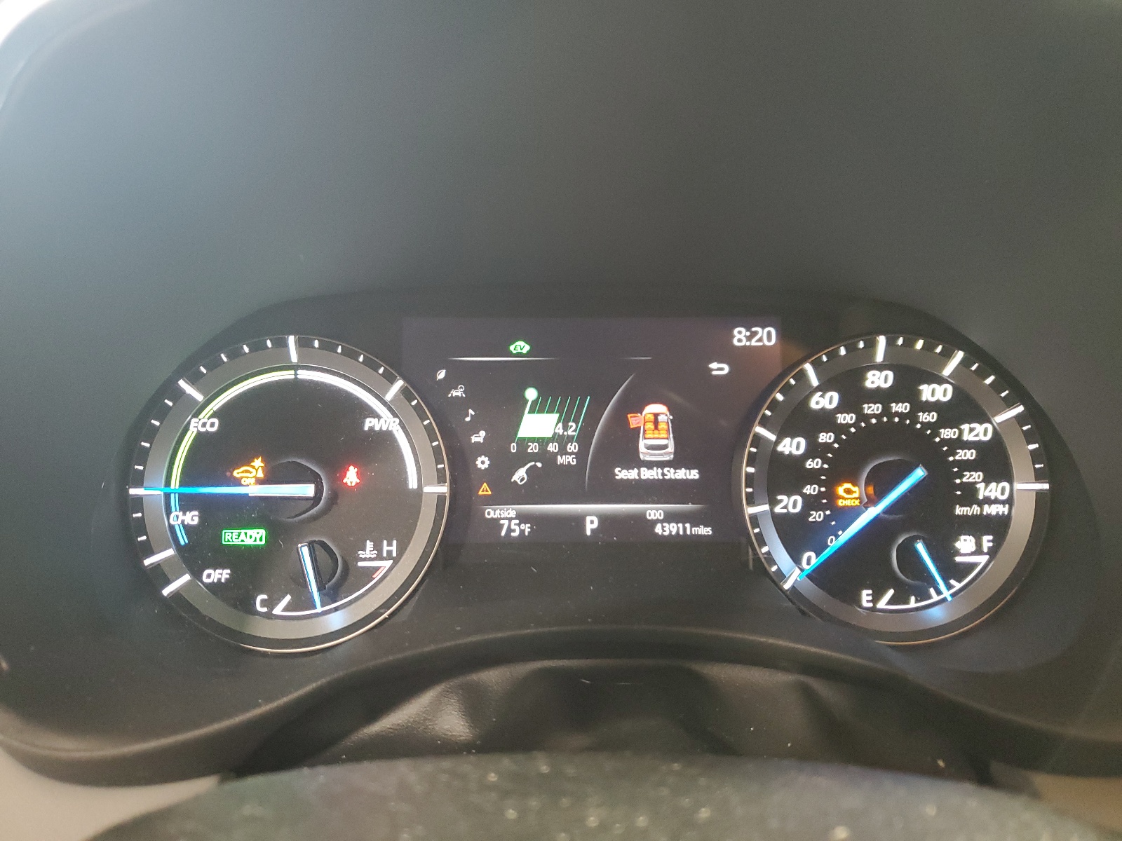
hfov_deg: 67.3
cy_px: 420
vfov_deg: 53.1
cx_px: 561
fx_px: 843
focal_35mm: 26
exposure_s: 1/25
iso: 338
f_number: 1.5
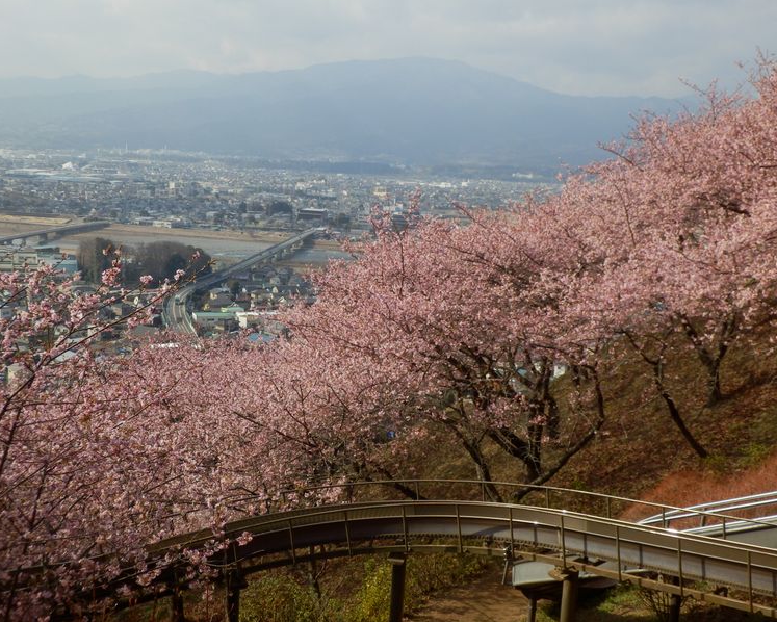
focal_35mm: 46
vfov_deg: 32.8
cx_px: 395
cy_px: 311
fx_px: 1058
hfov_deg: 40.3
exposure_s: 1/640
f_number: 4.2
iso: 80
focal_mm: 7.9
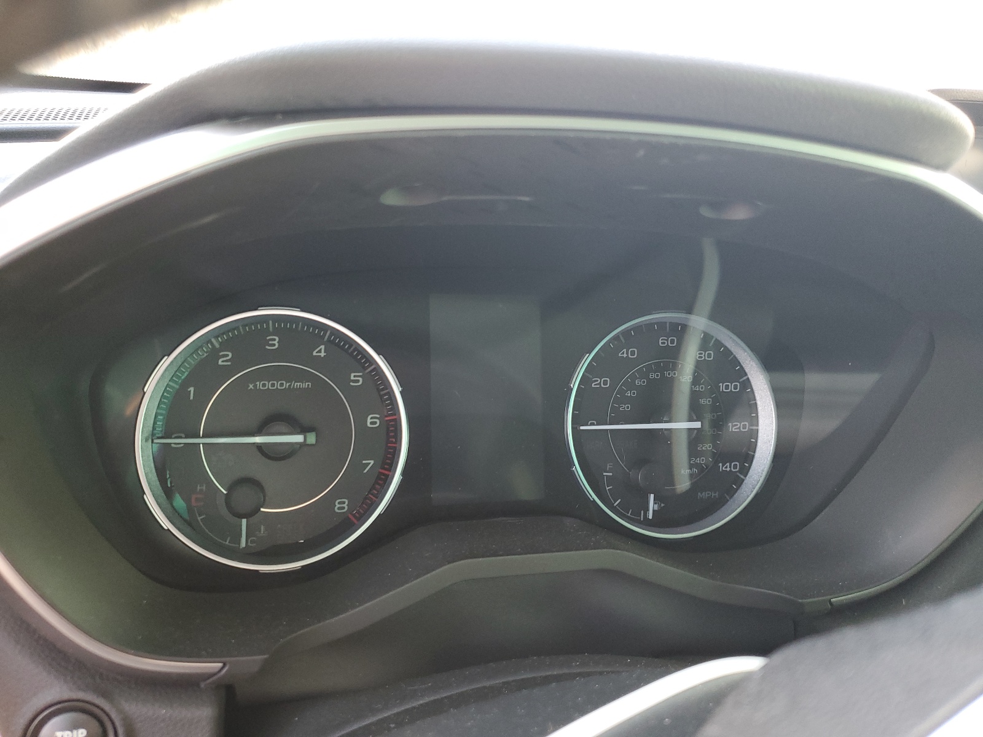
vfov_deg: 53.1
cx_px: 492
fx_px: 738
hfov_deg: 67.3
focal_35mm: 26
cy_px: 368
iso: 116
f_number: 1.5
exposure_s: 1/60.2
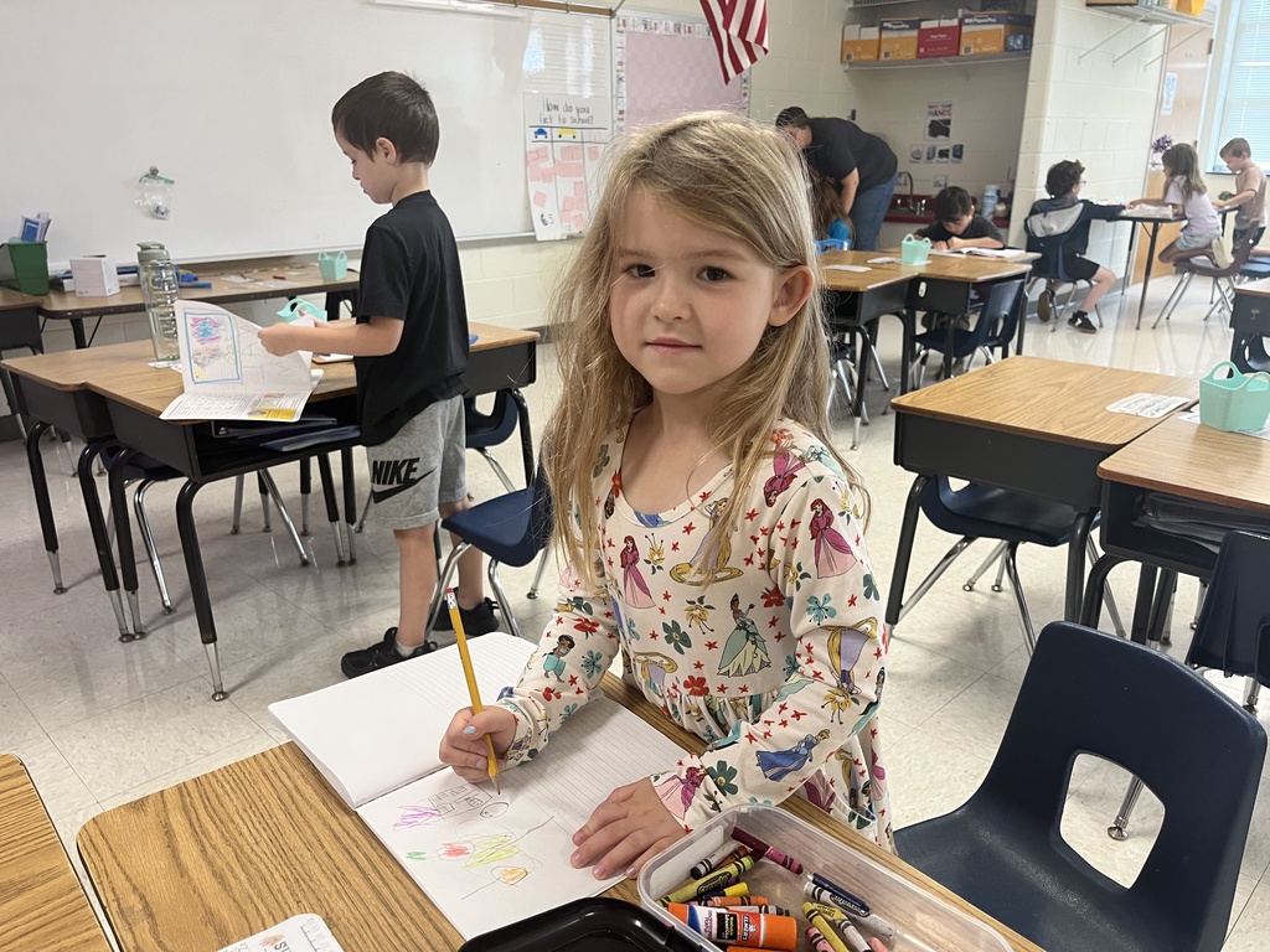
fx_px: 954
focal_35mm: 26
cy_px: 476
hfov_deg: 67.3
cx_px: 635
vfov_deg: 53.1
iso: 160
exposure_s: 1/60
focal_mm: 5.1
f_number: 1.6
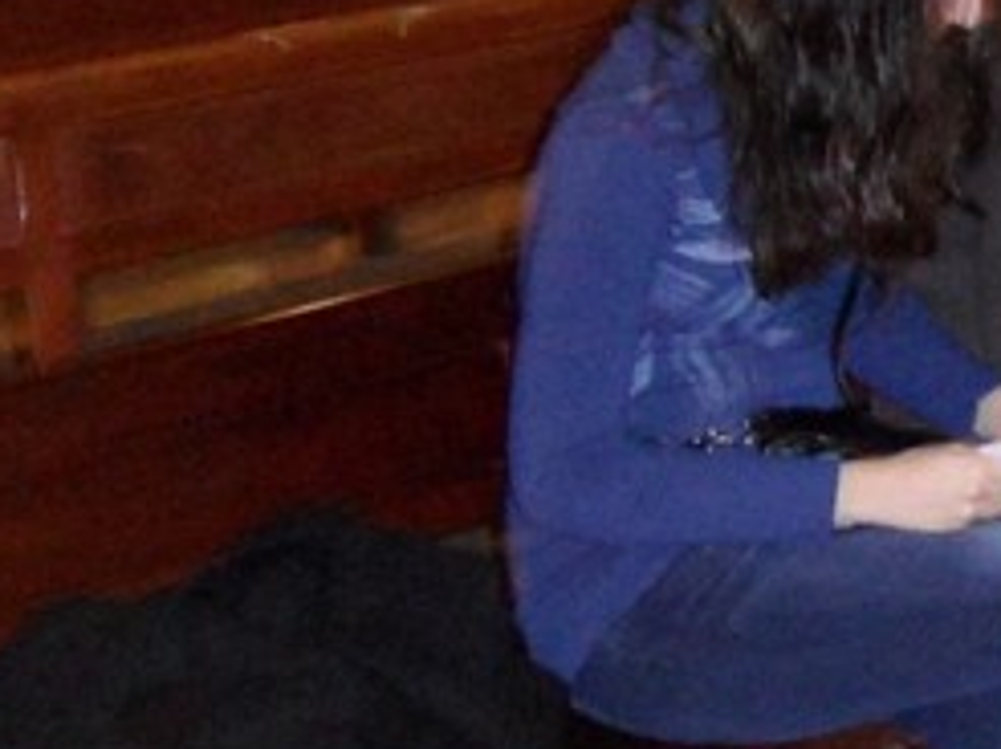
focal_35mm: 100
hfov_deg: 16.0
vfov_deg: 13.7
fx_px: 2889
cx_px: 1904
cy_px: -431
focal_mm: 3.9
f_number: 3.2
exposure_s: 1/30
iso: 400
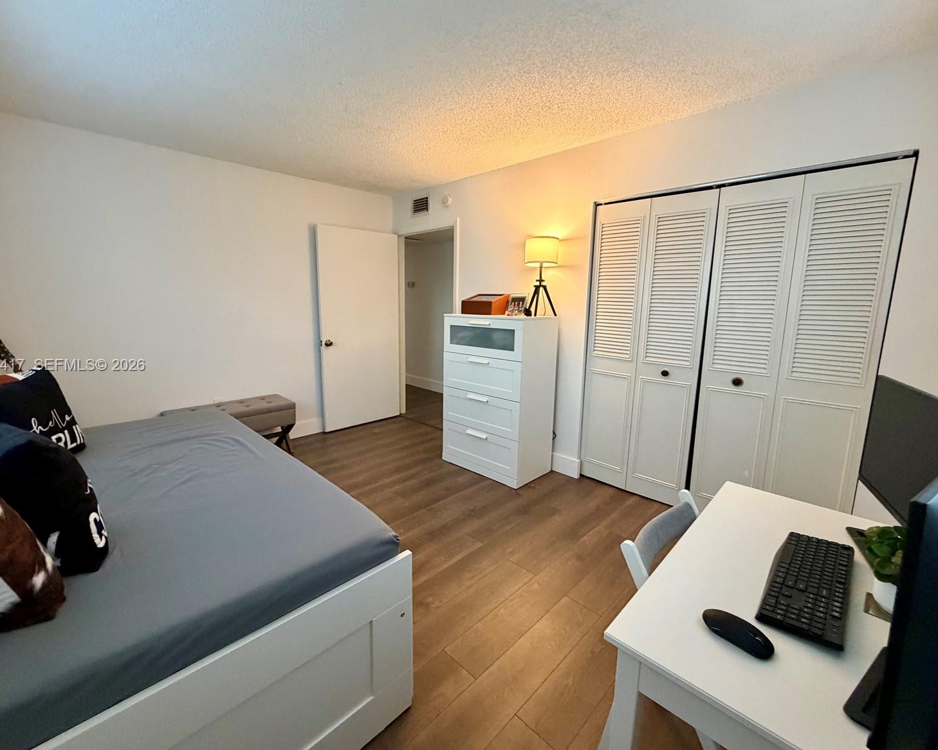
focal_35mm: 15
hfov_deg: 96.8
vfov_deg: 84.0
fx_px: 416
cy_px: 366
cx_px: 459
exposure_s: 1/60
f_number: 2.2
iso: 400
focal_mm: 2.22
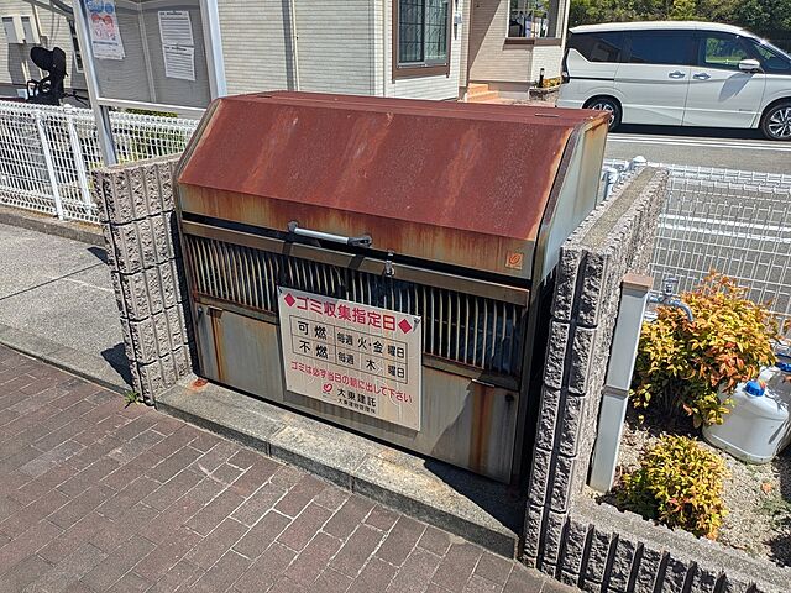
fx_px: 571
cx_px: 396
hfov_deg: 69.4
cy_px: 296
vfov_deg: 54.9
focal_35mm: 25
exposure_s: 1/2155
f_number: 1.89
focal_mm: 5.43
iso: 40
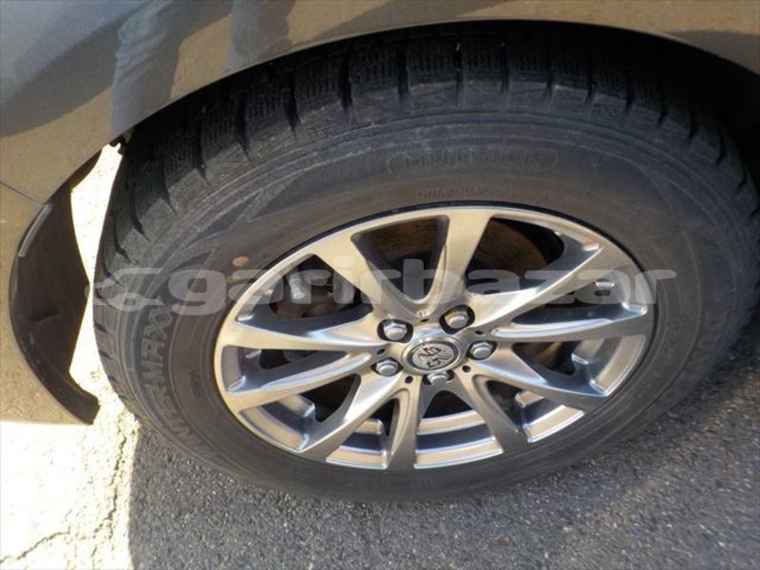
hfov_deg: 60.0
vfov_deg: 46.8
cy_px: 285
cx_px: 380
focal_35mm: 30
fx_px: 659
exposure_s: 1/125
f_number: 3.3
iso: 125
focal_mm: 4.1
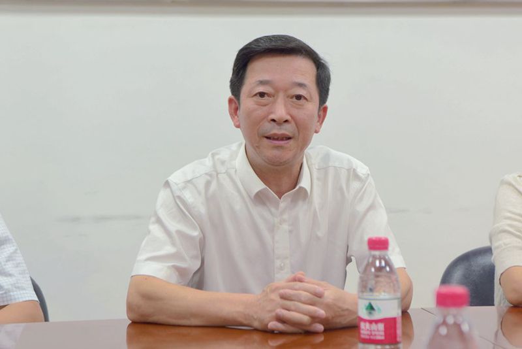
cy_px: 174
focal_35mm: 70
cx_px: 261
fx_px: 1015
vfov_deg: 19.5
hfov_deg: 28.8
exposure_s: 1/80
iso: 640
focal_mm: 70
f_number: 4.5
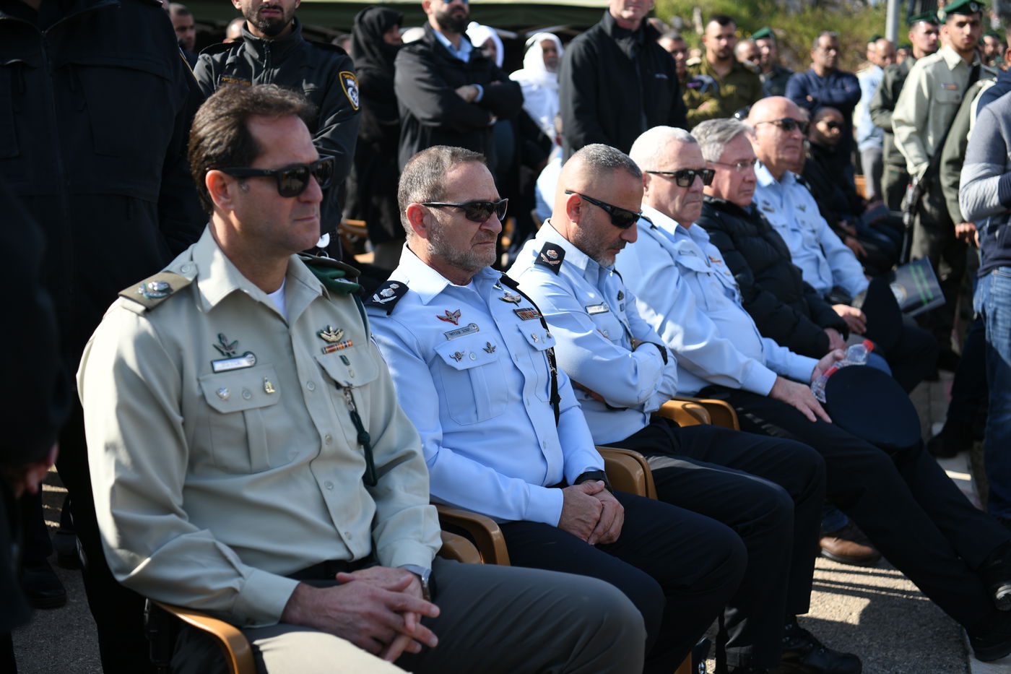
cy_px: 337
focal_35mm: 50
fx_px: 1404
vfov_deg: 27.0
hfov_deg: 39.6
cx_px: 506
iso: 125
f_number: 3.2
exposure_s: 1/800
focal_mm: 50
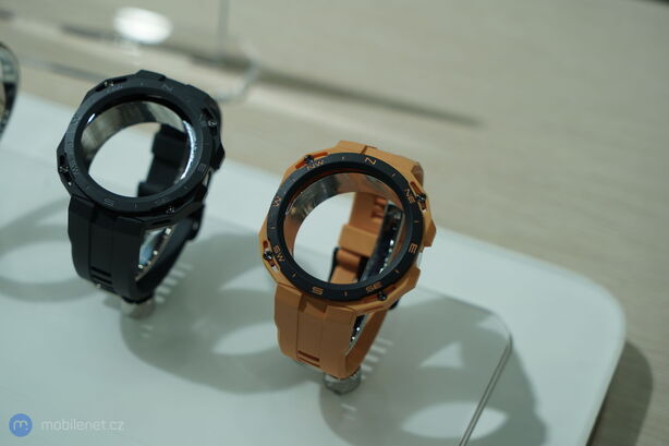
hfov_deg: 28.9
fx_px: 1300
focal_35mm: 70
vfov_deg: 19.4
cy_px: 223
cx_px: 334
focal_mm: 70
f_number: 6.3
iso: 200
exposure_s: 1/160
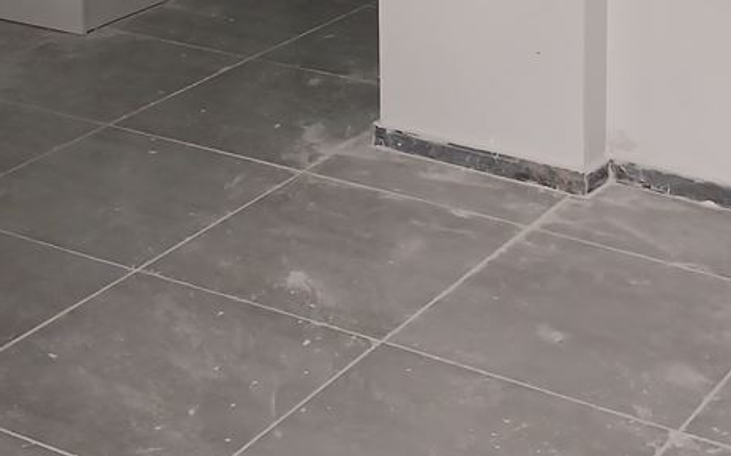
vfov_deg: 14.2
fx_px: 1772
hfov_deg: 23.3
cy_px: -95
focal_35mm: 89
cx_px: 401
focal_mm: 4
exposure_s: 1/50
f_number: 1.8
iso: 160
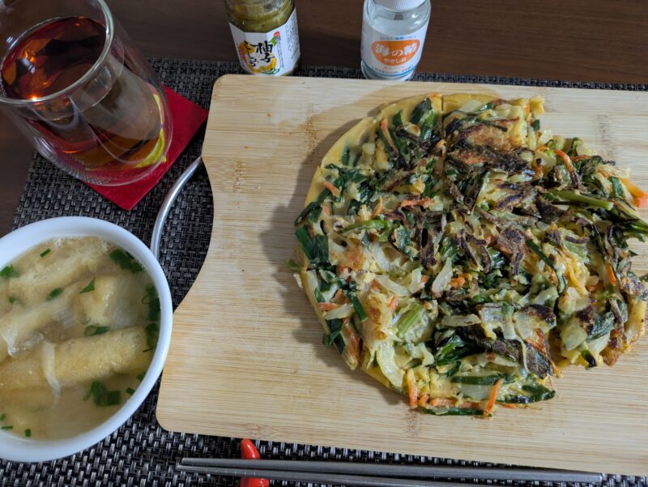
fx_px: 468
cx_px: 324
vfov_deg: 54.9
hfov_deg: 69.4
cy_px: 244
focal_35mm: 25
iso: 481
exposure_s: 1/24
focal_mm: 5.43
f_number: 1.89
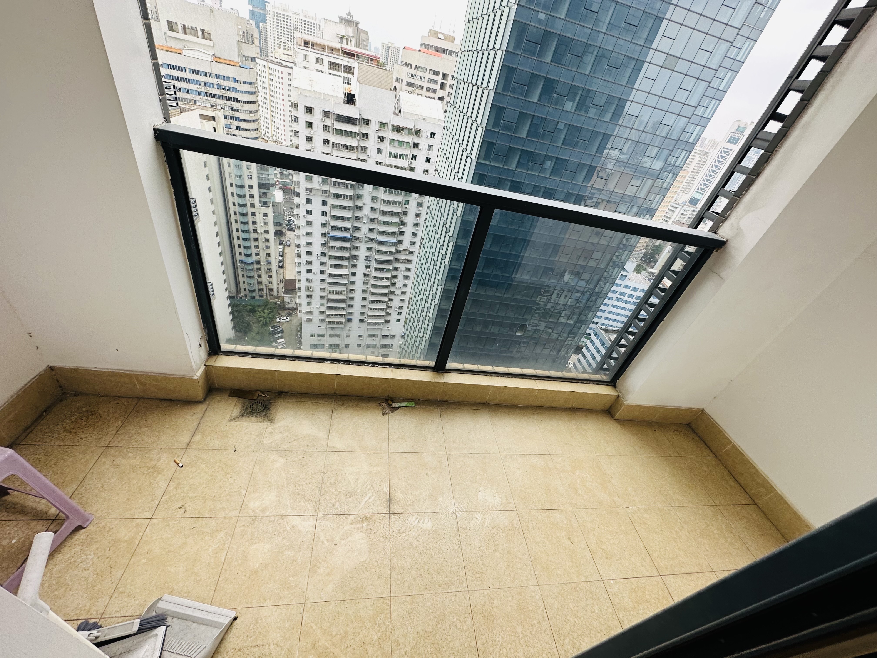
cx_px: 438
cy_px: 329
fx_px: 355
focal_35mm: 14
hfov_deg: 102.1
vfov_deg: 85.7
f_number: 2.2
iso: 64
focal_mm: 2.22
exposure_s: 1/99
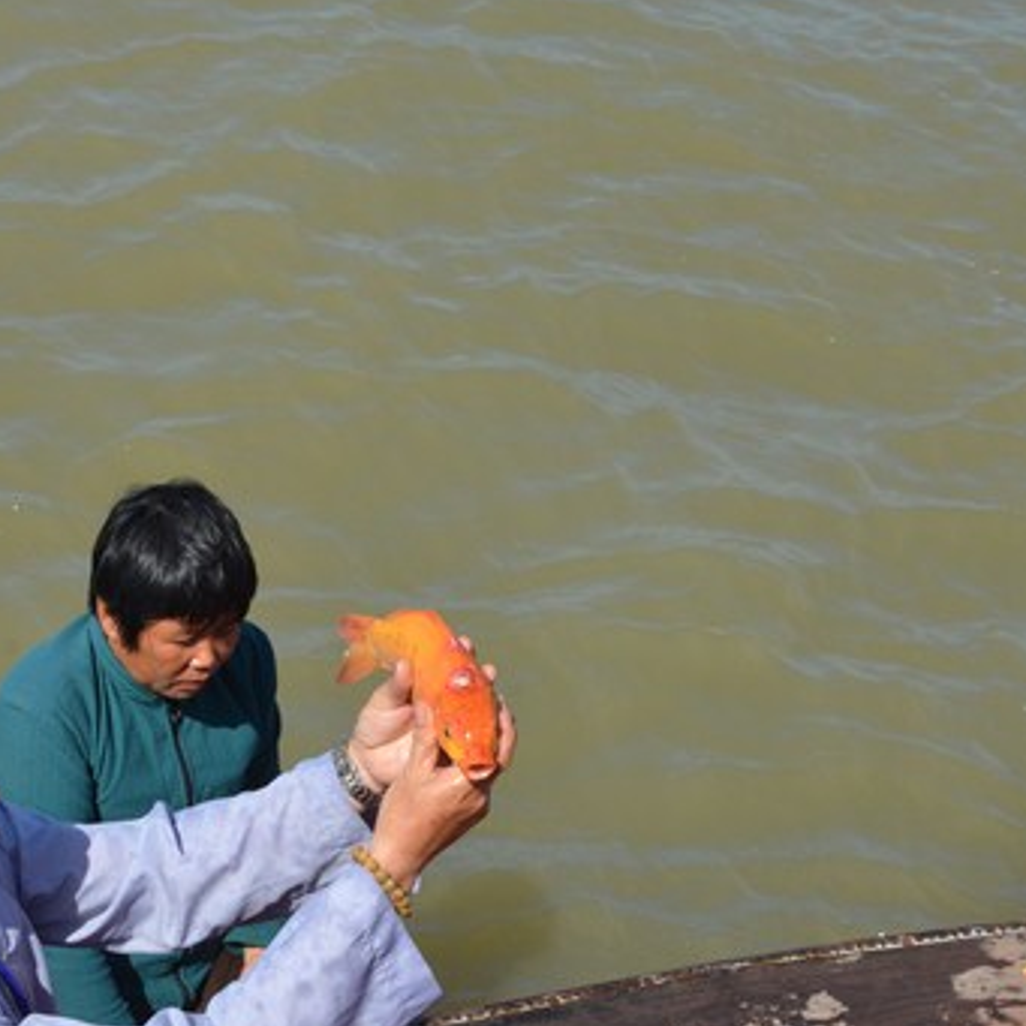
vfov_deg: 20.4
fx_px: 2844
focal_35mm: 85
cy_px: 609
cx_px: 340
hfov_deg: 20.4
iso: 640
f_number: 13
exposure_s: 1/640
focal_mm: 35
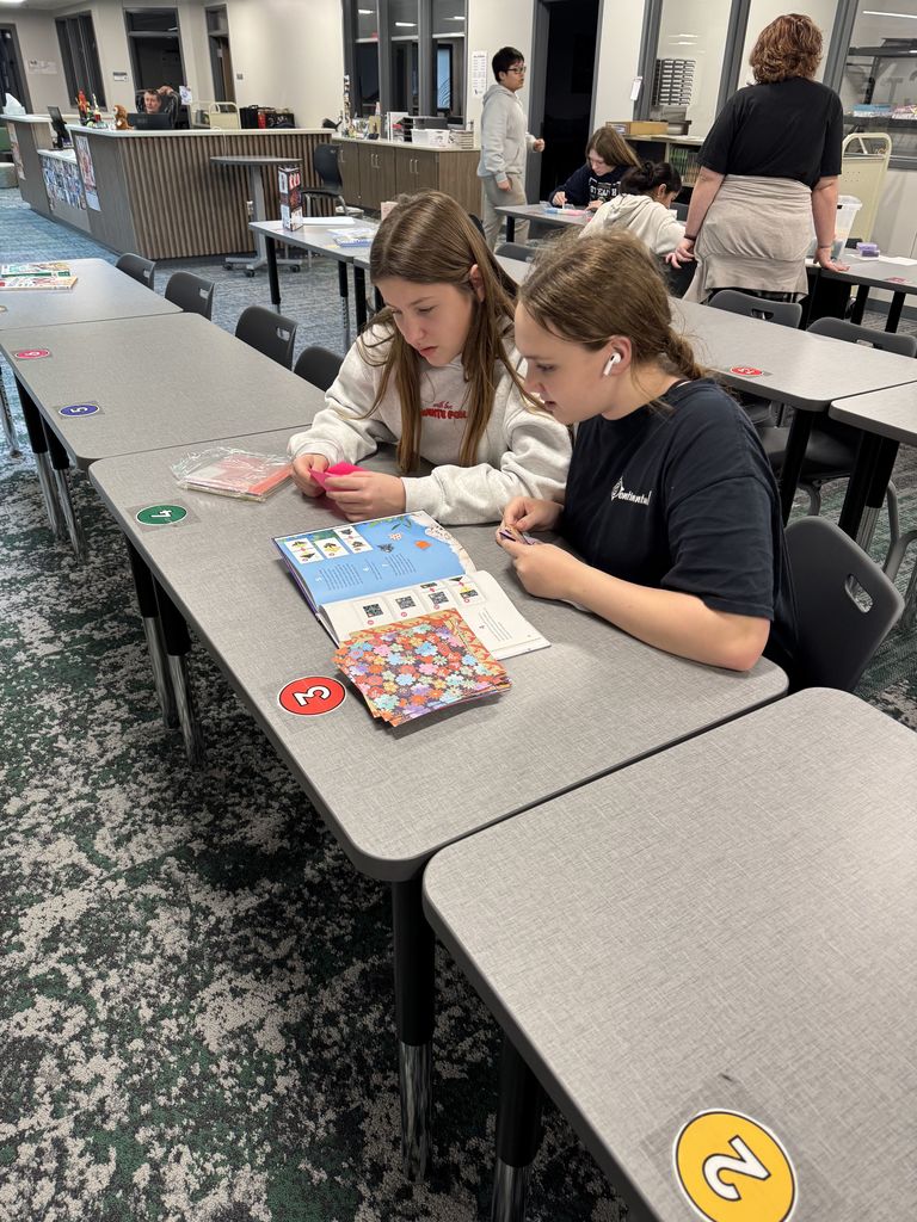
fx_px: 848
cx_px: 458
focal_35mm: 24
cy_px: 611
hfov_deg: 56.8
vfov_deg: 71.6
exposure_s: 1/75
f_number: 1.78
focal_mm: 6.76
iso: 200
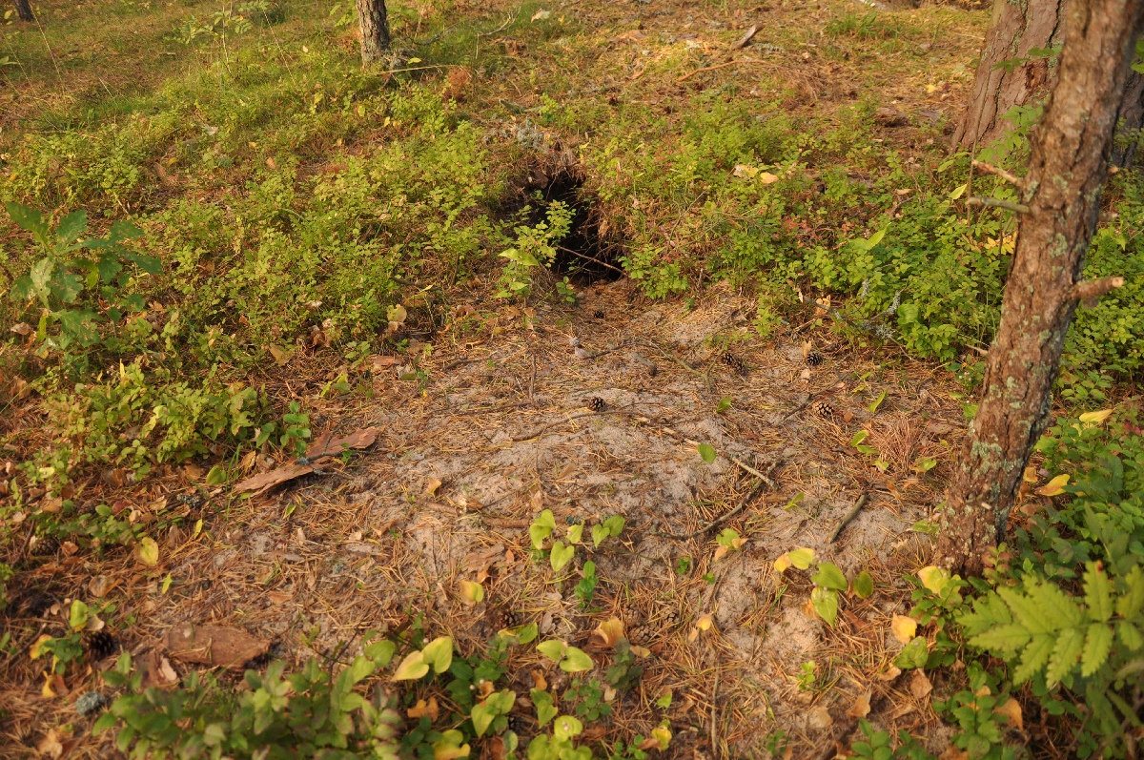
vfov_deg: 47.8
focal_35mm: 27
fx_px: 857
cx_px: 572
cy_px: 380
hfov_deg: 67.4
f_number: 3.5
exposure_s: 1/60
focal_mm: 18
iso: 250
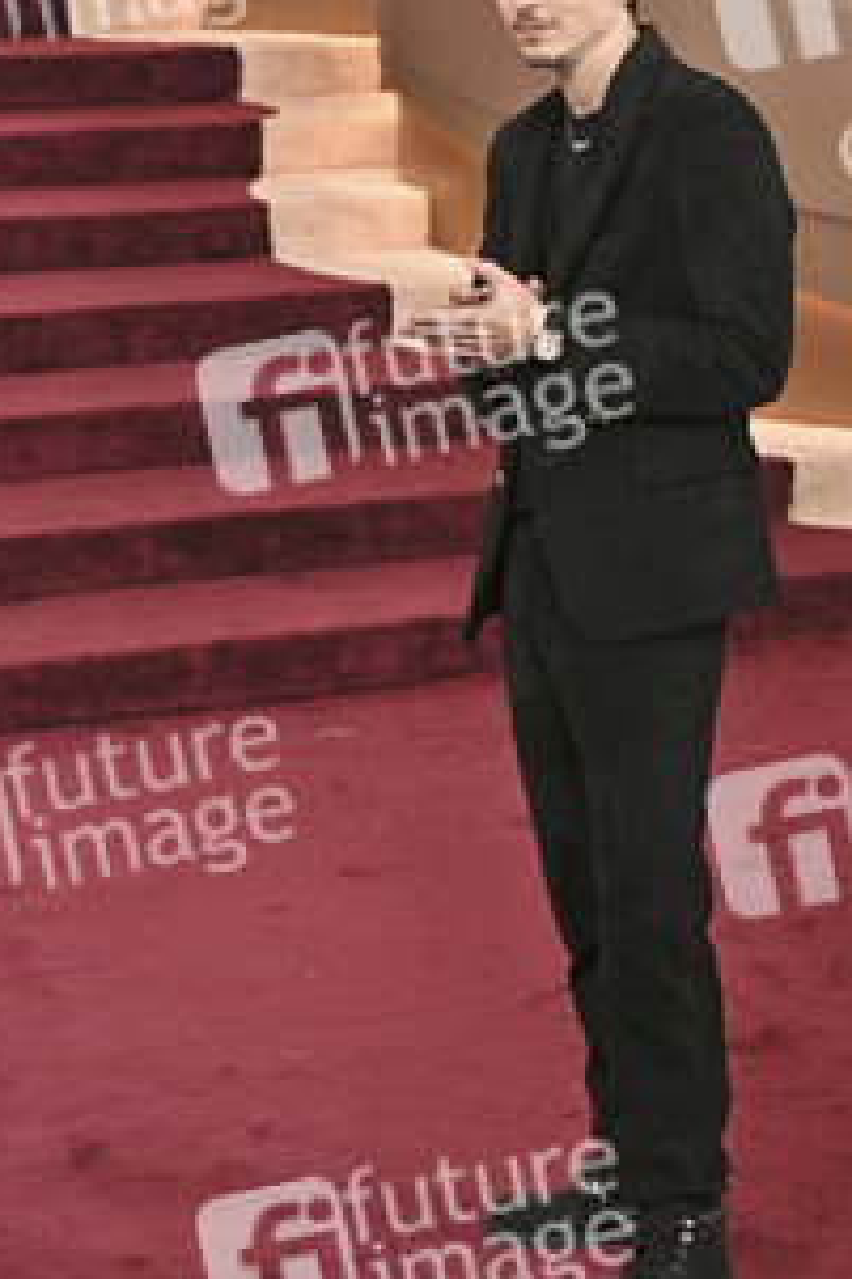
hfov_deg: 15.8
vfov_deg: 23.7
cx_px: 538
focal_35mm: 86
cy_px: 606
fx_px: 3056
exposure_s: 1/320
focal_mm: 65
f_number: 5.6
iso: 2500
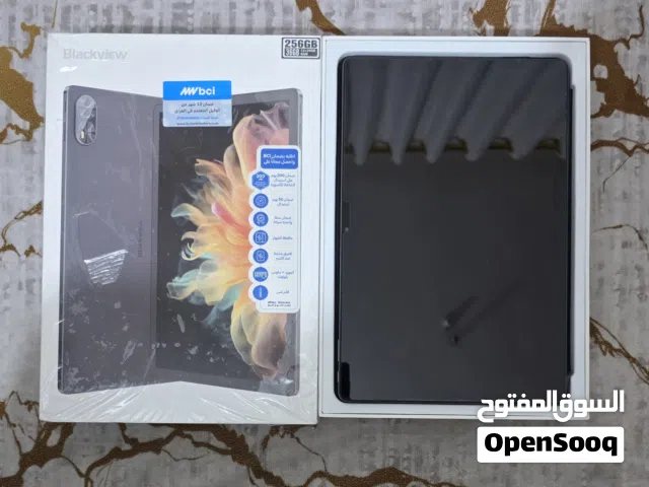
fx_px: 431
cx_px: 324
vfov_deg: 58.9
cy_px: 244
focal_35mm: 23
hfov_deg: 73.9
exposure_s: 1/101
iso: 640
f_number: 1.7
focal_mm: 6.3
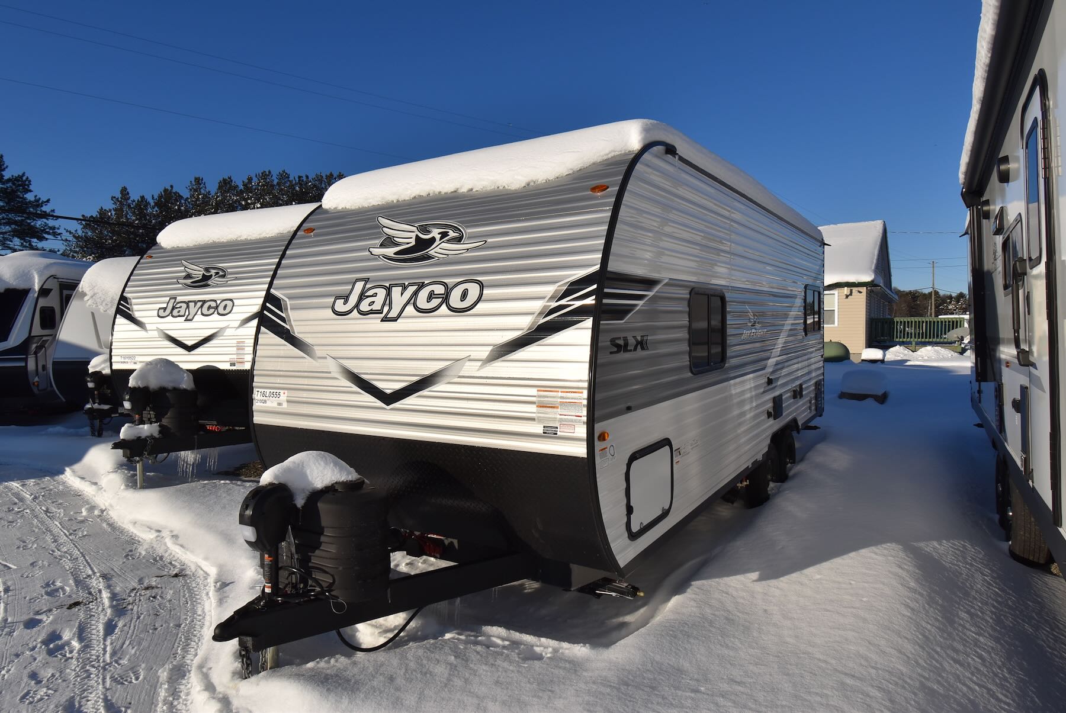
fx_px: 622
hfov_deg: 81.1
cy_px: 356
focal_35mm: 21
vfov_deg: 59.6
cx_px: 533
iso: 200
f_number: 13
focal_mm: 14
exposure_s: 1/640
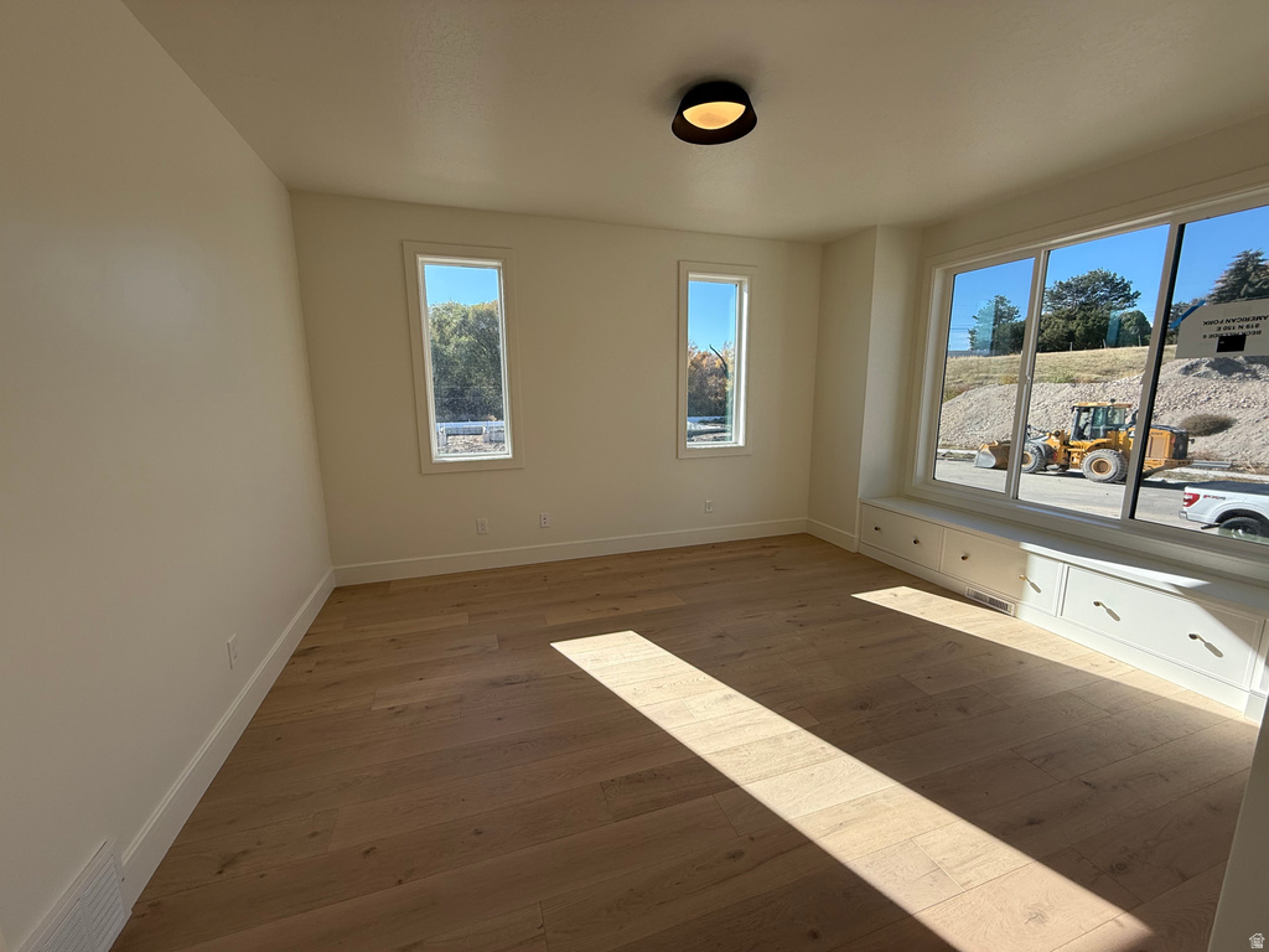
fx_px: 513
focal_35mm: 14
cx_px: 634
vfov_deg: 85.7
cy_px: 476
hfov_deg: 102.1
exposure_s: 1/569
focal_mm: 2.22
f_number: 2.2
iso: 64
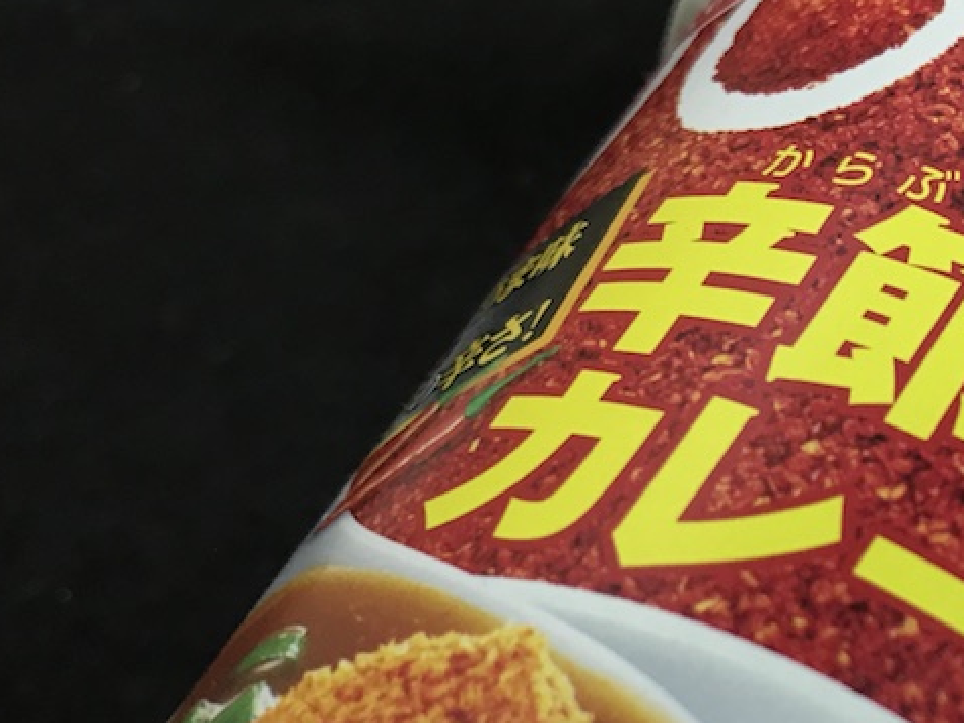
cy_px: 546
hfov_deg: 30.5
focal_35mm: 59
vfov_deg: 24.5
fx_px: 1643
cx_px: 956
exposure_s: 1/18
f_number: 1.8
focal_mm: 3.99
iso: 40
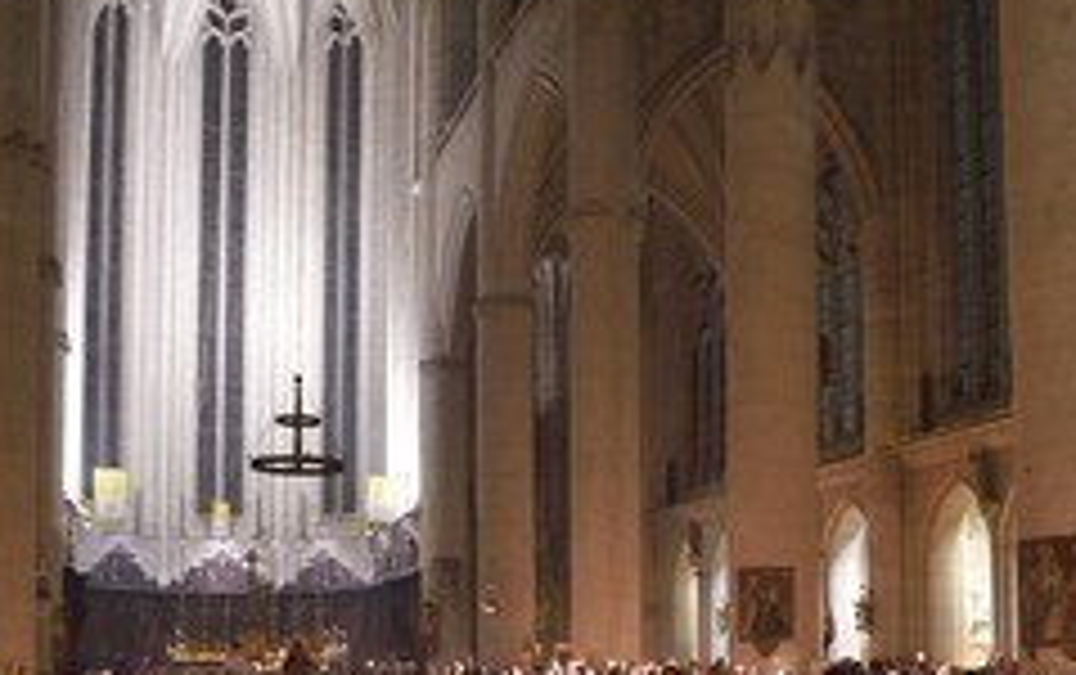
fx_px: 1262
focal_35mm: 43
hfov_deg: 45.2
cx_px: 754
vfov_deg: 28.8
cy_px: 598
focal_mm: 24
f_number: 4.5
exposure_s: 1/13
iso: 1600
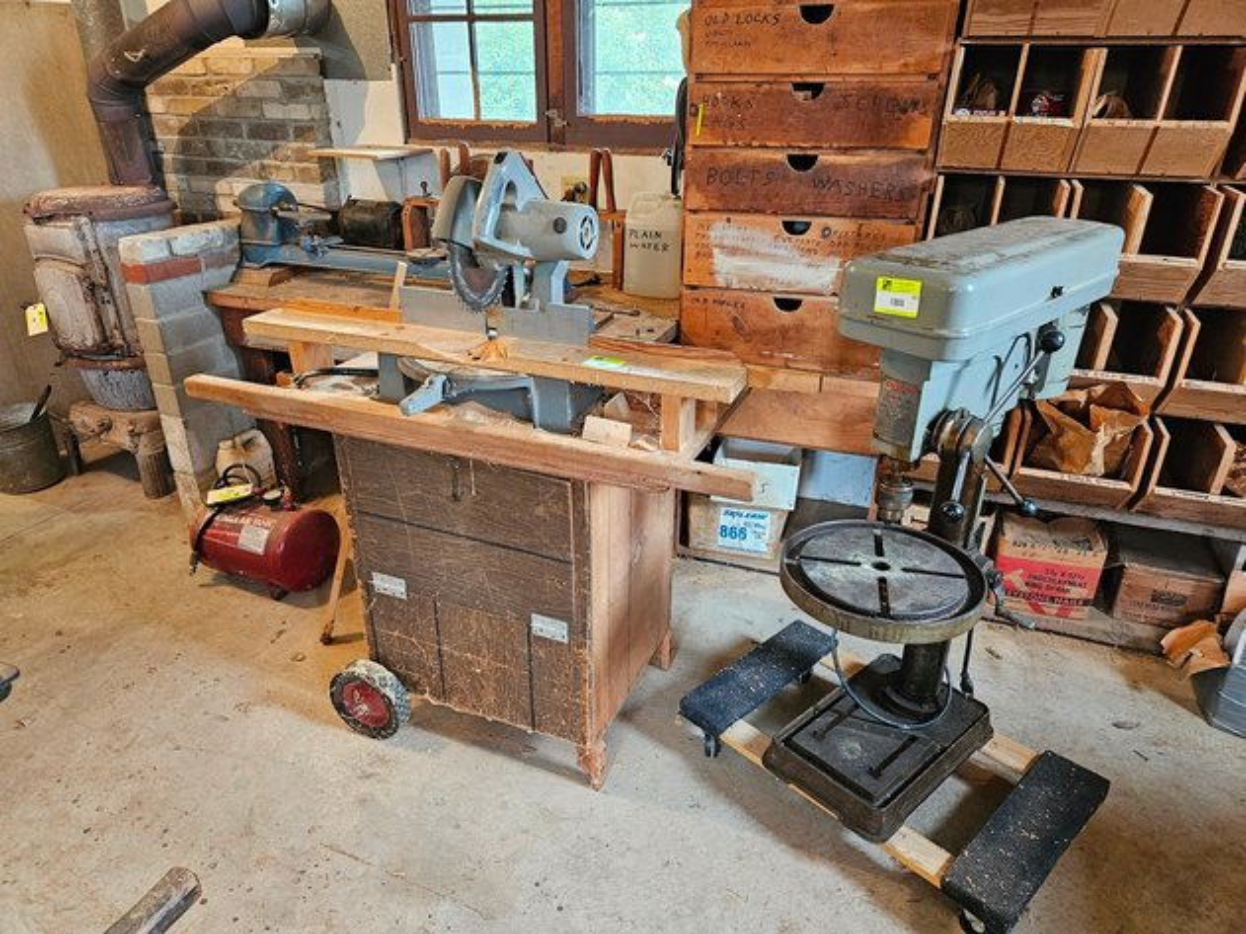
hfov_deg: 73.9
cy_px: 467
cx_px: 623
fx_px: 828
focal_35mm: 23
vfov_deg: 58.9
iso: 640
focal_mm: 5.4
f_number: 1.8
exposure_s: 1/120
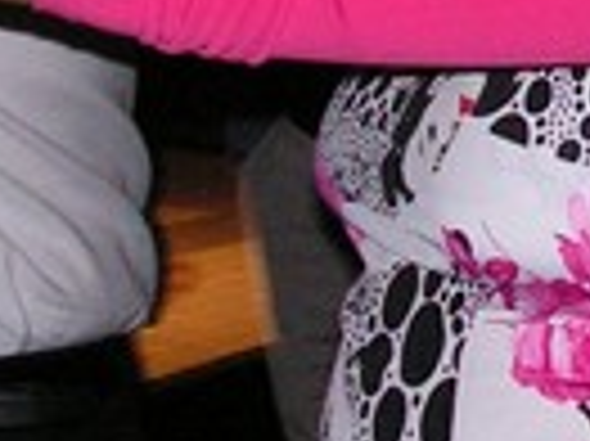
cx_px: 820
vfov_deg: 6.7
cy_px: -54
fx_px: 3746
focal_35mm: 220
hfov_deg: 8.8
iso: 200
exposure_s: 1/40
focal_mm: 6
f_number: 3.2
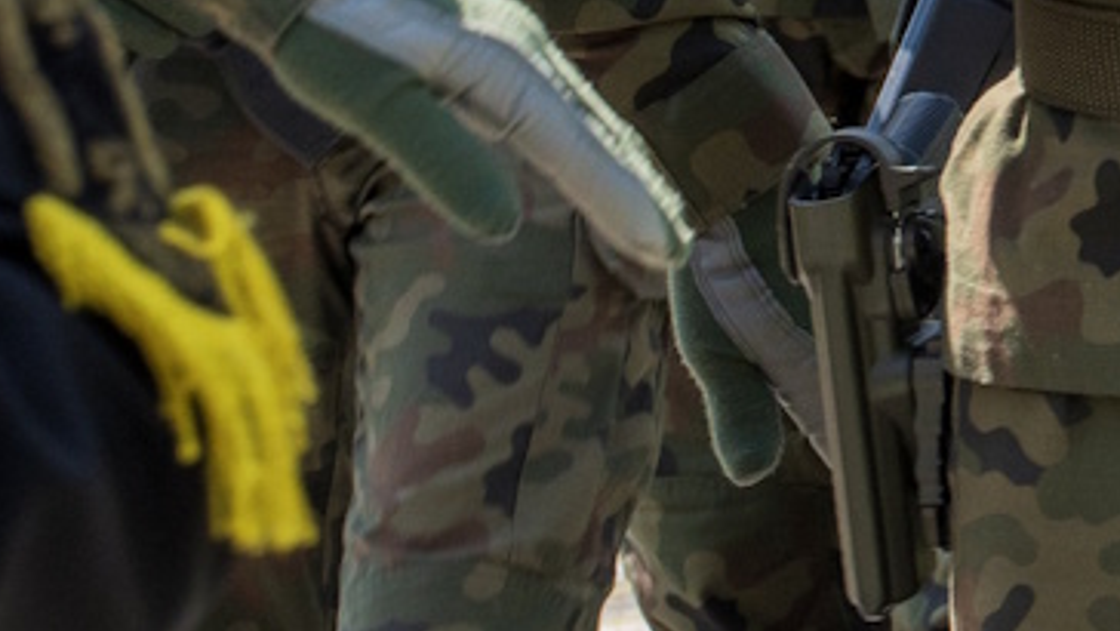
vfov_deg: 1.7
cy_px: -1079
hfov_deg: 3.0
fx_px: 20974
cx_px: 3003
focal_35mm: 706
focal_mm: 122.7
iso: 640
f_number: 11
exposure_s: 1/125
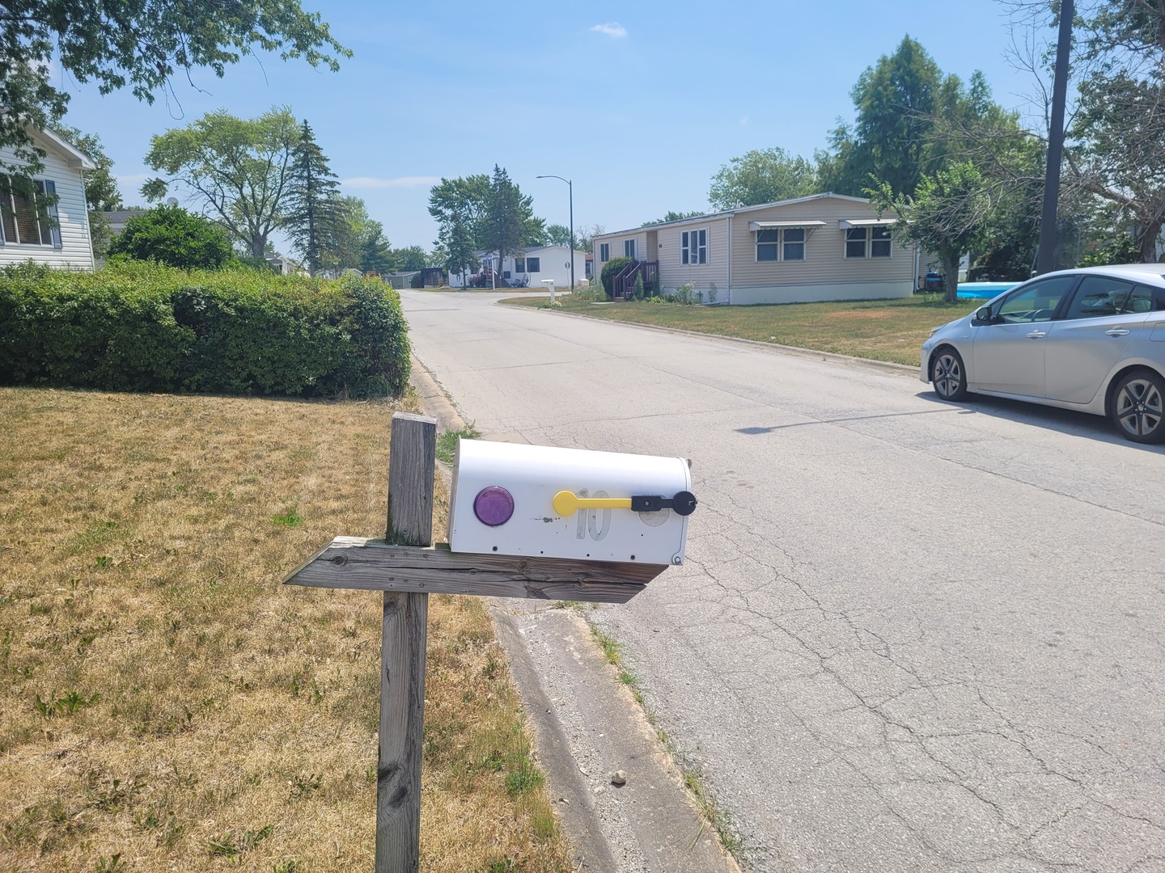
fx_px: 875
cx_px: 582
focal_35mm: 26
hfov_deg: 67.3
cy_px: 436
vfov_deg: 53.1
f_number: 1.8
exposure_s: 1/2621
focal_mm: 5.4
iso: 40
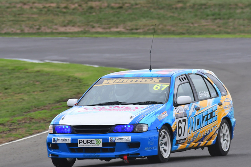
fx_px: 5326
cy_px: 89
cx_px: 132
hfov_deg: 2.7
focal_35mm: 764
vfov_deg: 1.8
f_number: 10
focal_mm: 460
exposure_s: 1/640
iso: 500
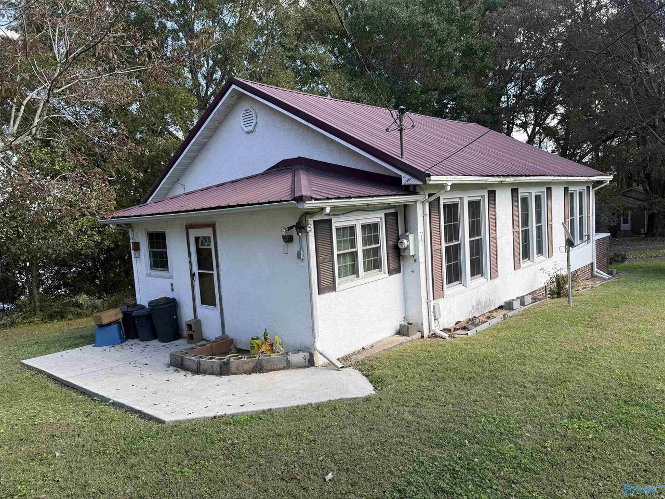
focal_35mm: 24
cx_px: 332
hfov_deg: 71.6
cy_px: 250
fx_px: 461
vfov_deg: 56.8
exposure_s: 1/788
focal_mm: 6.76
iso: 80
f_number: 1.78
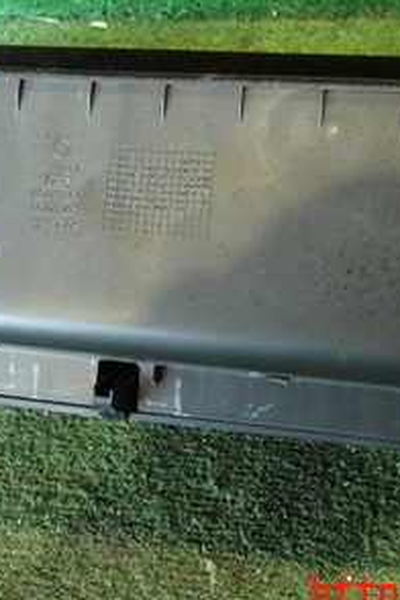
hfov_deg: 25.5
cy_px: 161
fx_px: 883
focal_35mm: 53
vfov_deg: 36.8
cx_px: 159
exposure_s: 1/40
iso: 200
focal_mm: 4.5
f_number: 2
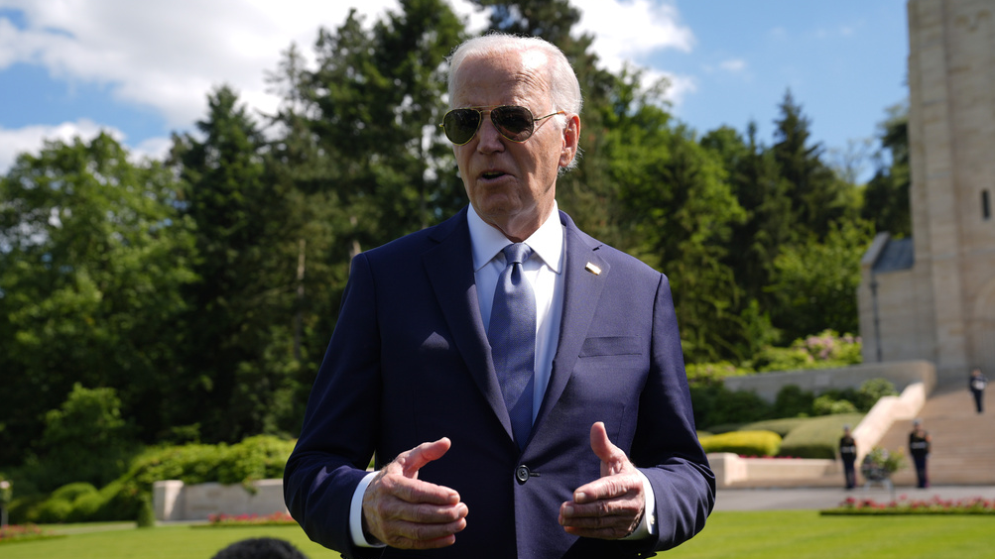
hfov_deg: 44.6
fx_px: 1214
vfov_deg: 26.0
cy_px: 300
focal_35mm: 46
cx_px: 507
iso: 200
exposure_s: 1/1250
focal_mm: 43
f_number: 4.5
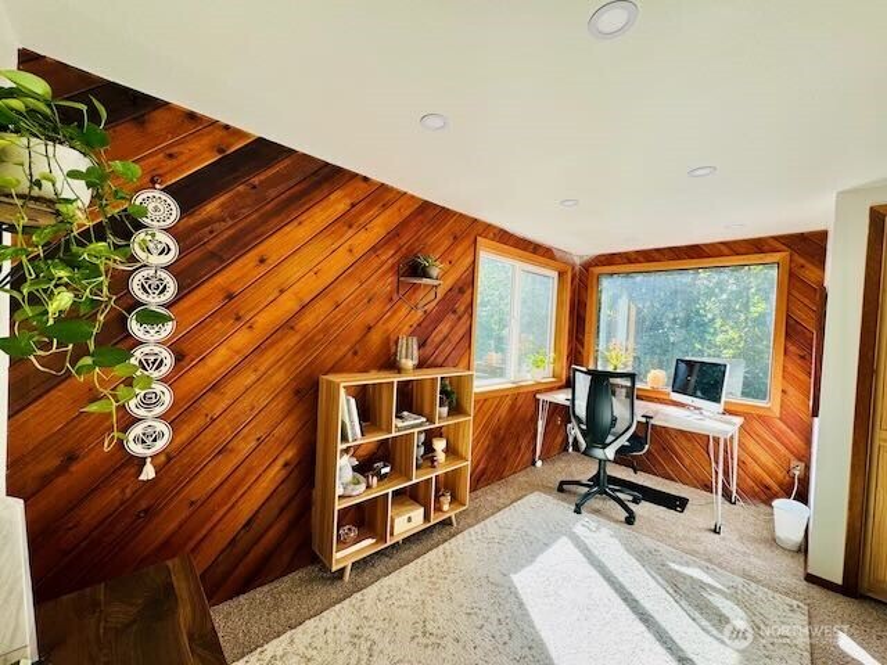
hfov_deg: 102.1
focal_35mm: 14
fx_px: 359
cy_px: 332
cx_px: 444
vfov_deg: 85.7
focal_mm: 2.22
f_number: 2.2
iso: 50
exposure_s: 1/99
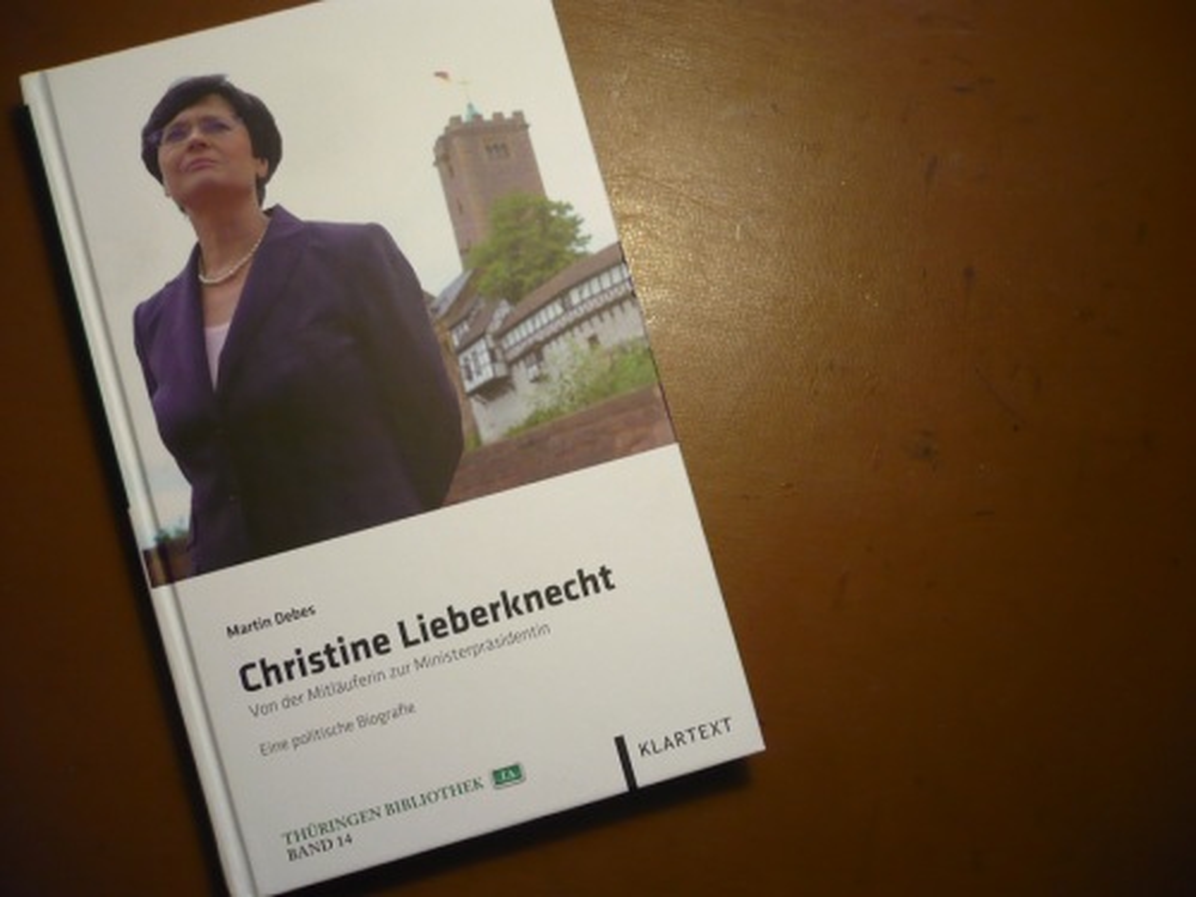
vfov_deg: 40.7
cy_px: 448
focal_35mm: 35
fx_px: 1209
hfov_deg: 52.6
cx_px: 598
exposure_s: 1/25
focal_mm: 5.8
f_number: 2.8
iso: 200
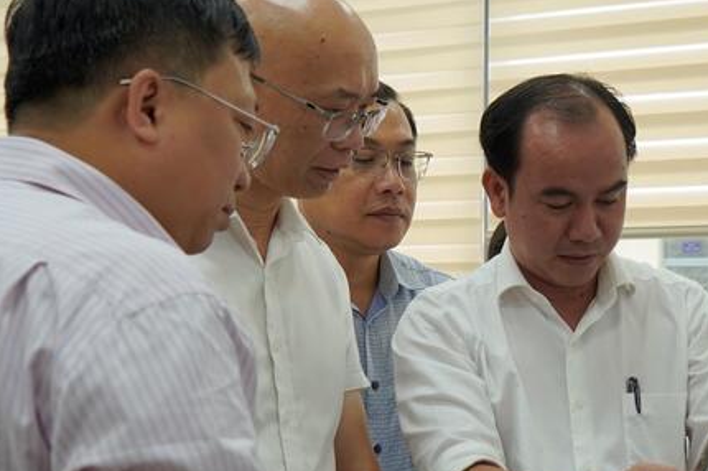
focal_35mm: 67
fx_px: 1317
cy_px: 299
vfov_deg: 20.2
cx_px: 517
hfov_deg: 29.7
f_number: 4
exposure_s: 1/160
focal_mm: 24
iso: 400
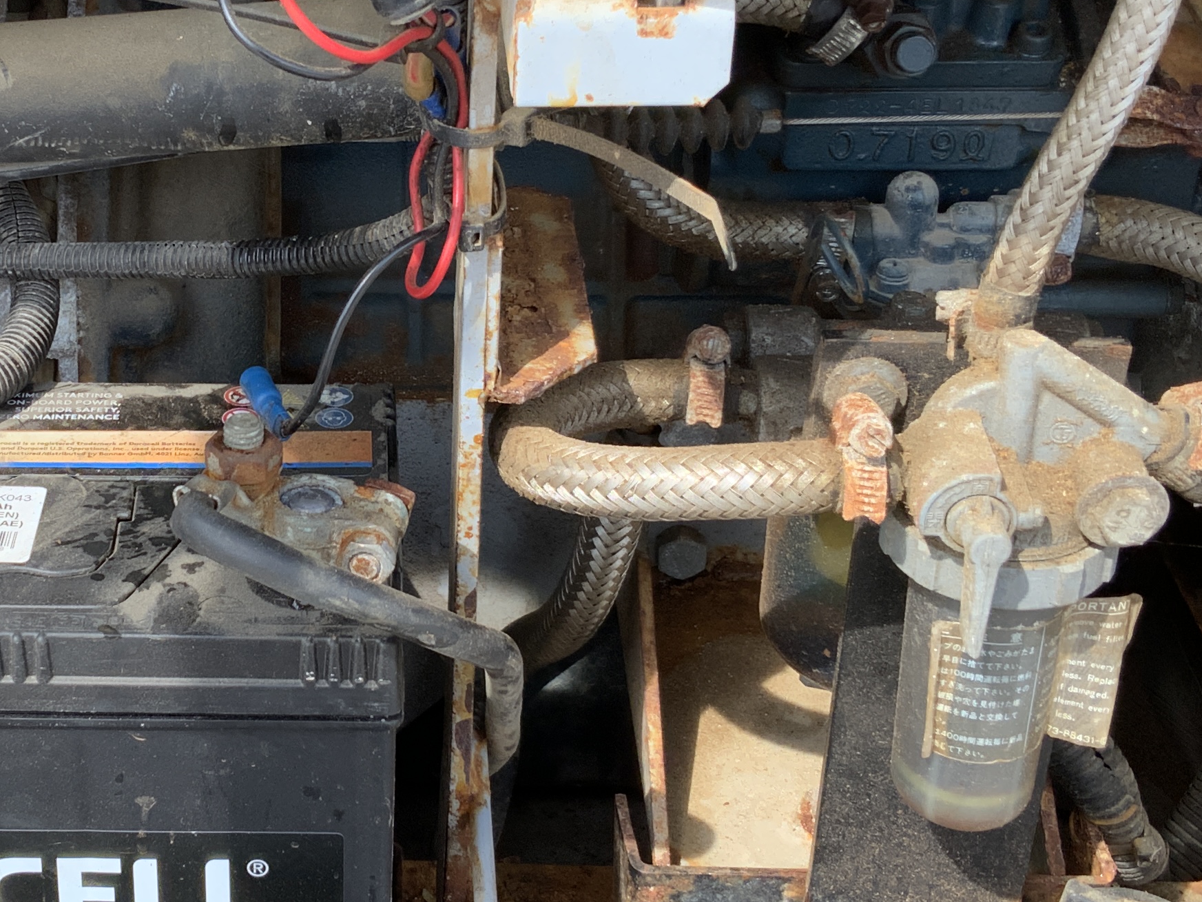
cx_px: 242
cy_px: 365
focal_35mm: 67
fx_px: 2327
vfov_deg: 21.9
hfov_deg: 28.4
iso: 16
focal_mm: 3
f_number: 1.8
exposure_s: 1/202
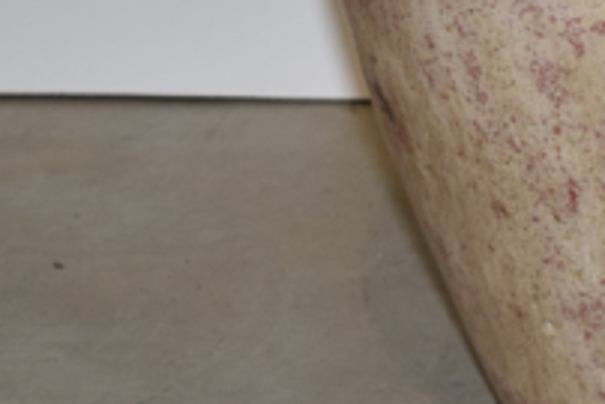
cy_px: 43
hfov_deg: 7.8
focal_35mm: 262
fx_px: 4399
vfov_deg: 5.3
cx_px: 803
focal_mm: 55
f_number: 5.6
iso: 800
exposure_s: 1/125
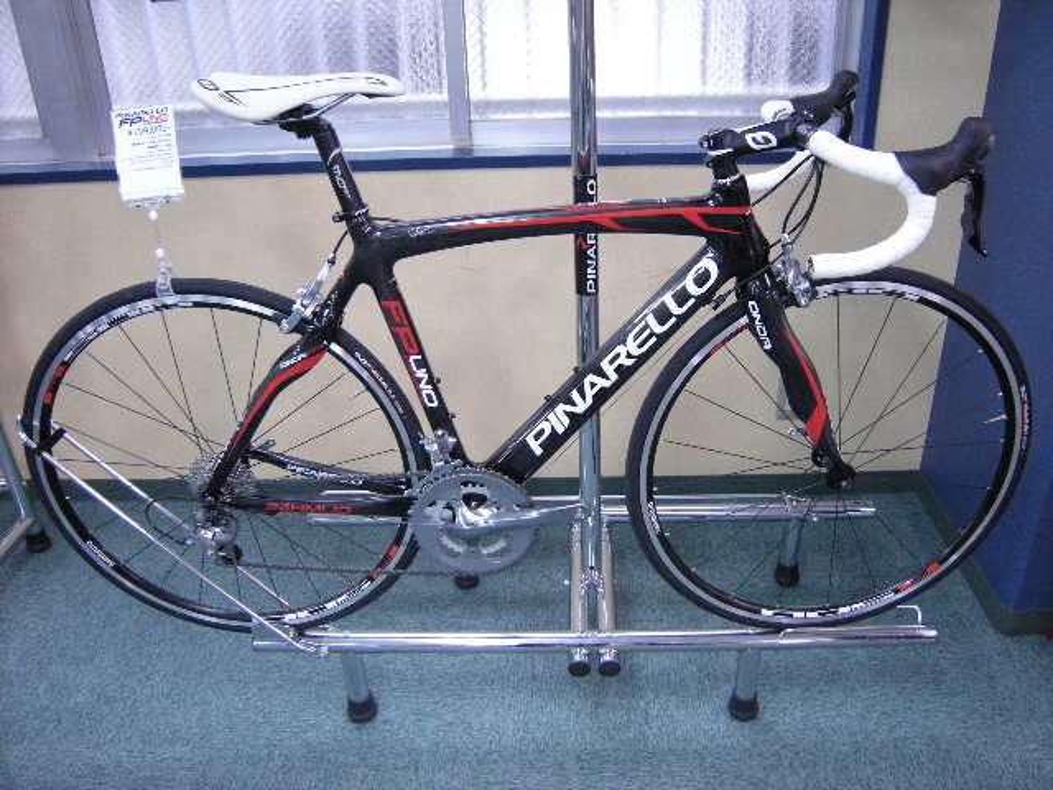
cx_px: 526
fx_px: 852
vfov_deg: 49.7
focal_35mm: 28
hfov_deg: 63.4
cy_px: 395
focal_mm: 4.7
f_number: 2.8
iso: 400
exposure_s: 1/39.3
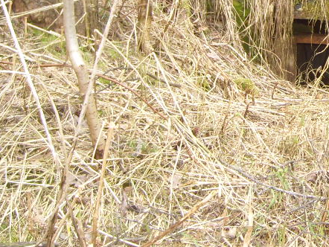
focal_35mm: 81
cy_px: 10
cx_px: 364
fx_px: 770
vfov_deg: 17.9
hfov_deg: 22.7
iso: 50
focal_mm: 5.8
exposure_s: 1/96
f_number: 2.8
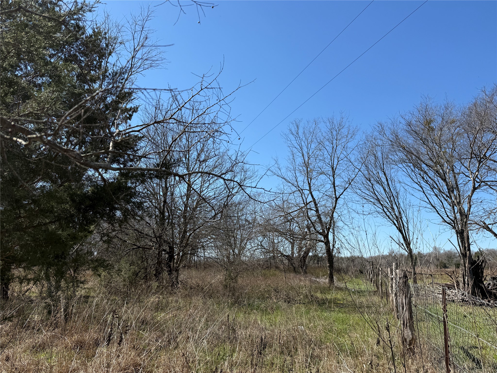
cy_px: 186
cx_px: 248
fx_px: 345
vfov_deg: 56.8
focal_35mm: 24
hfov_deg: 71.6
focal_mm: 6.76
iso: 80
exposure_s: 1/3759
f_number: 1.78
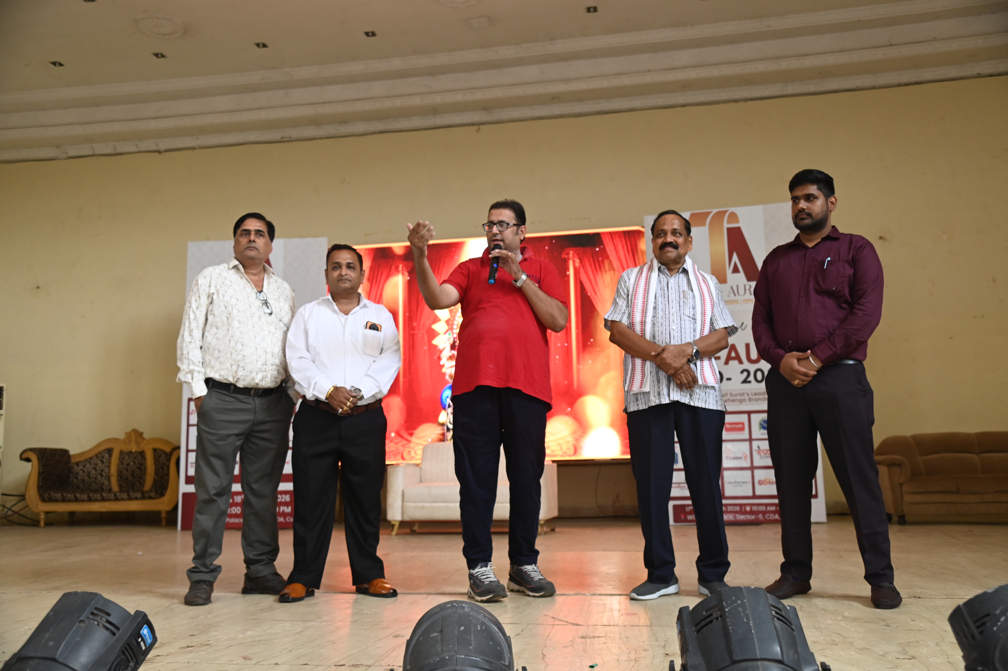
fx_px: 895
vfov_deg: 41.1
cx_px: 504
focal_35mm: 32
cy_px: 336
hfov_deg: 58.7
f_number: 4
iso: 1250
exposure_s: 1/200
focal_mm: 32
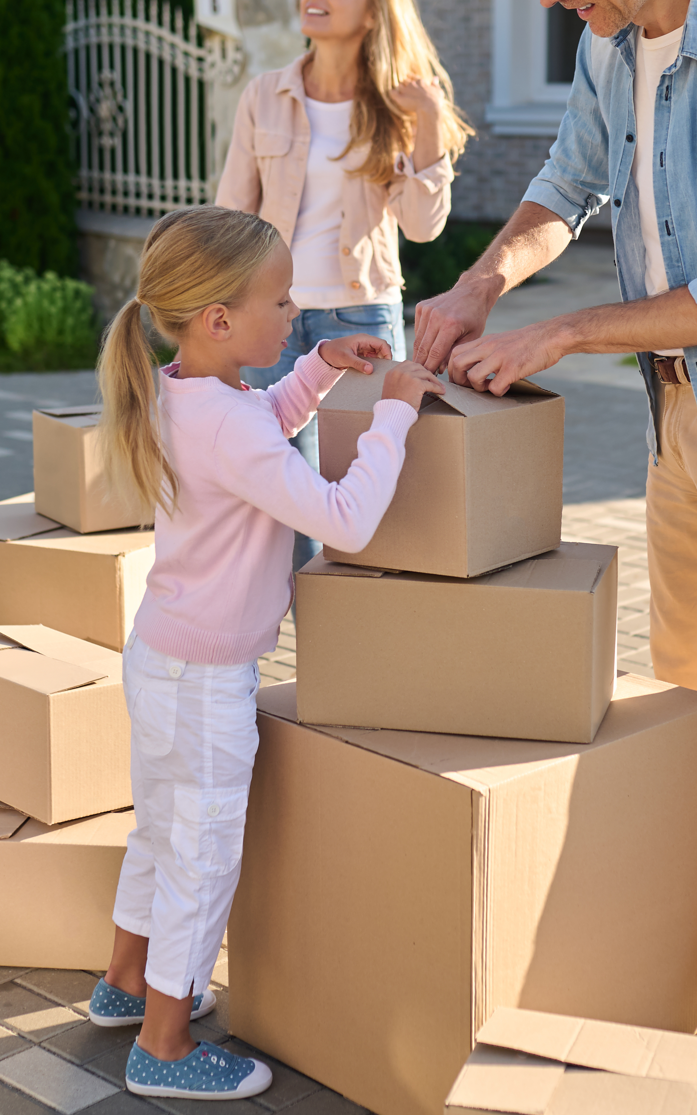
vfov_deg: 31.0
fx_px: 2006
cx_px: 415
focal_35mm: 66
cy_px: 433
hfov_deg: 19.7
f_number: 2.5
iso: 125
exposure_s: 1/1250
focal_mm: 35
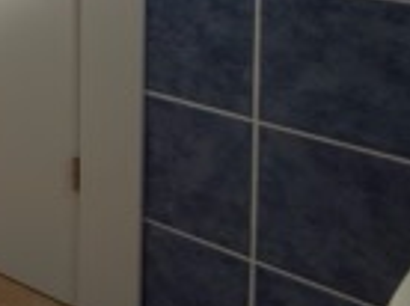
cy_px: -175
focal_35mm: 65
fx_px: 769
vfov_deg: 19.2
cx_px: -374
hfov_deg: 19.6
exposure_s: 1/137
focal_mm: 2.22
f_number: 2.2
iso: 25
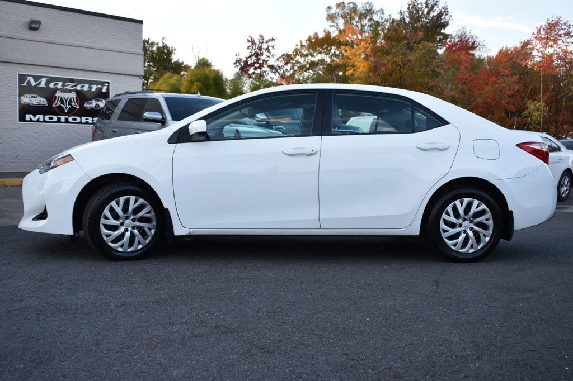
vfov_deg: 36.8
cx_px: 286
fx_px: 573
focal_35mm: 36
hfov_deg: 53.1
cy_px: 190
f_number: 5.6
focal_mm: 24
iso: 400
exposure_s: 1/125
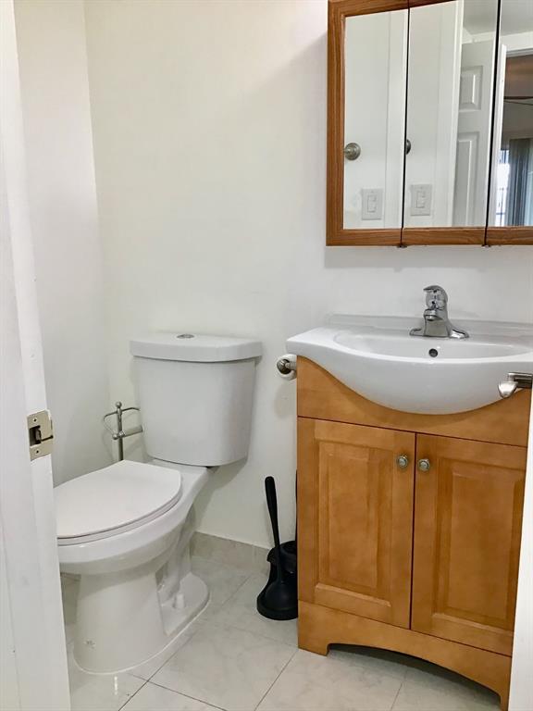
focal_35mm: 31
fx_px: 636
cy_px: 356
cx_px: 266
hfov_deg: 45.4
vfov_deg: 58.4
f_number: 2.4
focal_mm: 3.3
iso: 100
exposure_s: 1/30
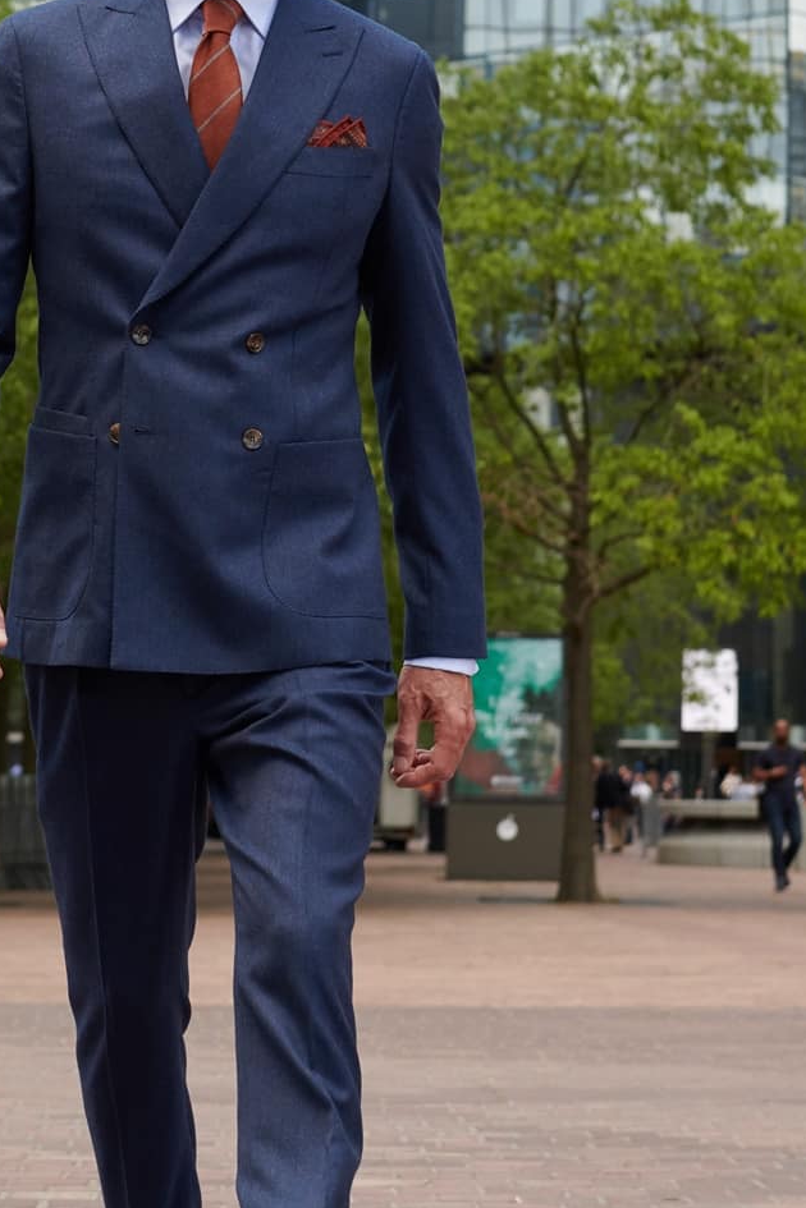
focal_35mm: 88
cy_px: 638
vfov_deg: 23.1
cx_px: 217
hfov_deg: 15.5
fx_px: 2955
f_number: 4
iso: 400
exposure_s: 1/640
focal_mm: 52
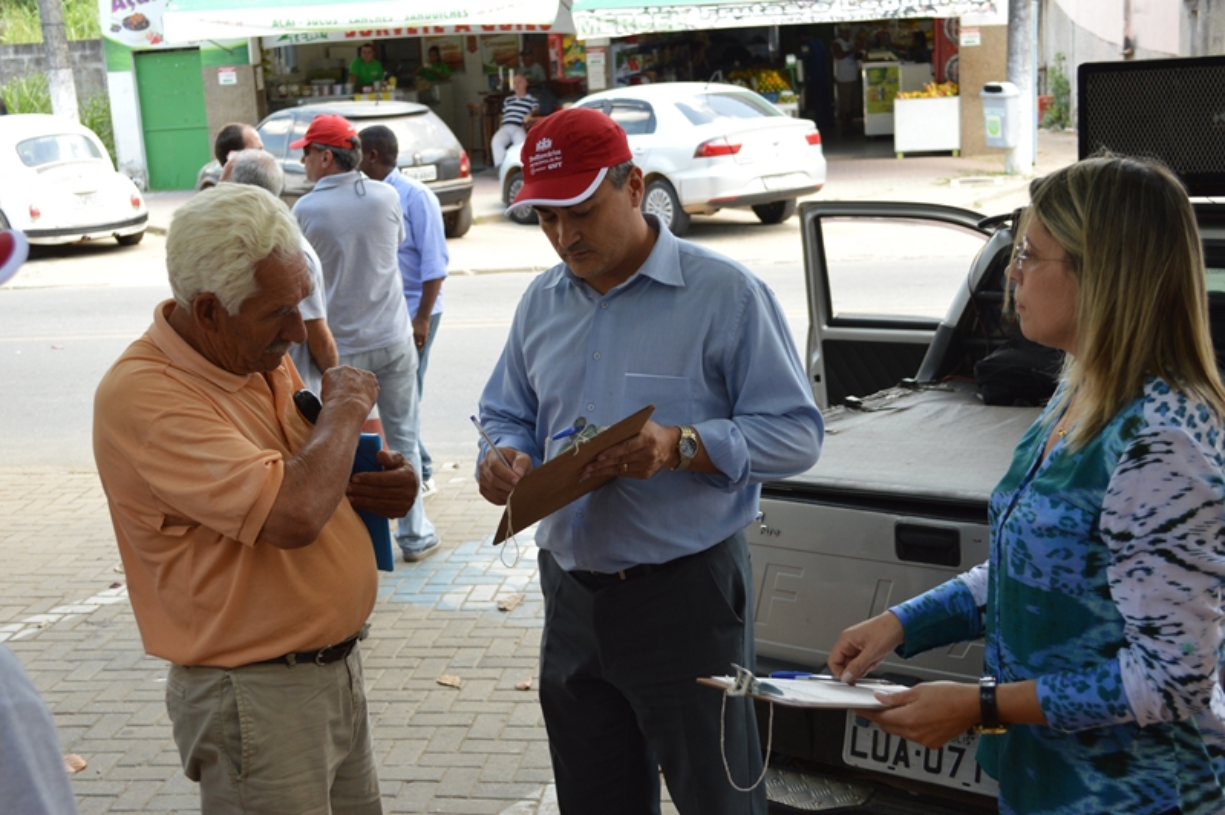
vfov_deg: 26.4
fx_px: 1734
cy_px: 408
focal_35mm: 51
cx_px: 612
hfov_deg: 38.9
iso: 400
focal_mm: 34
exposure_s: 1/125
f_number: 5.6
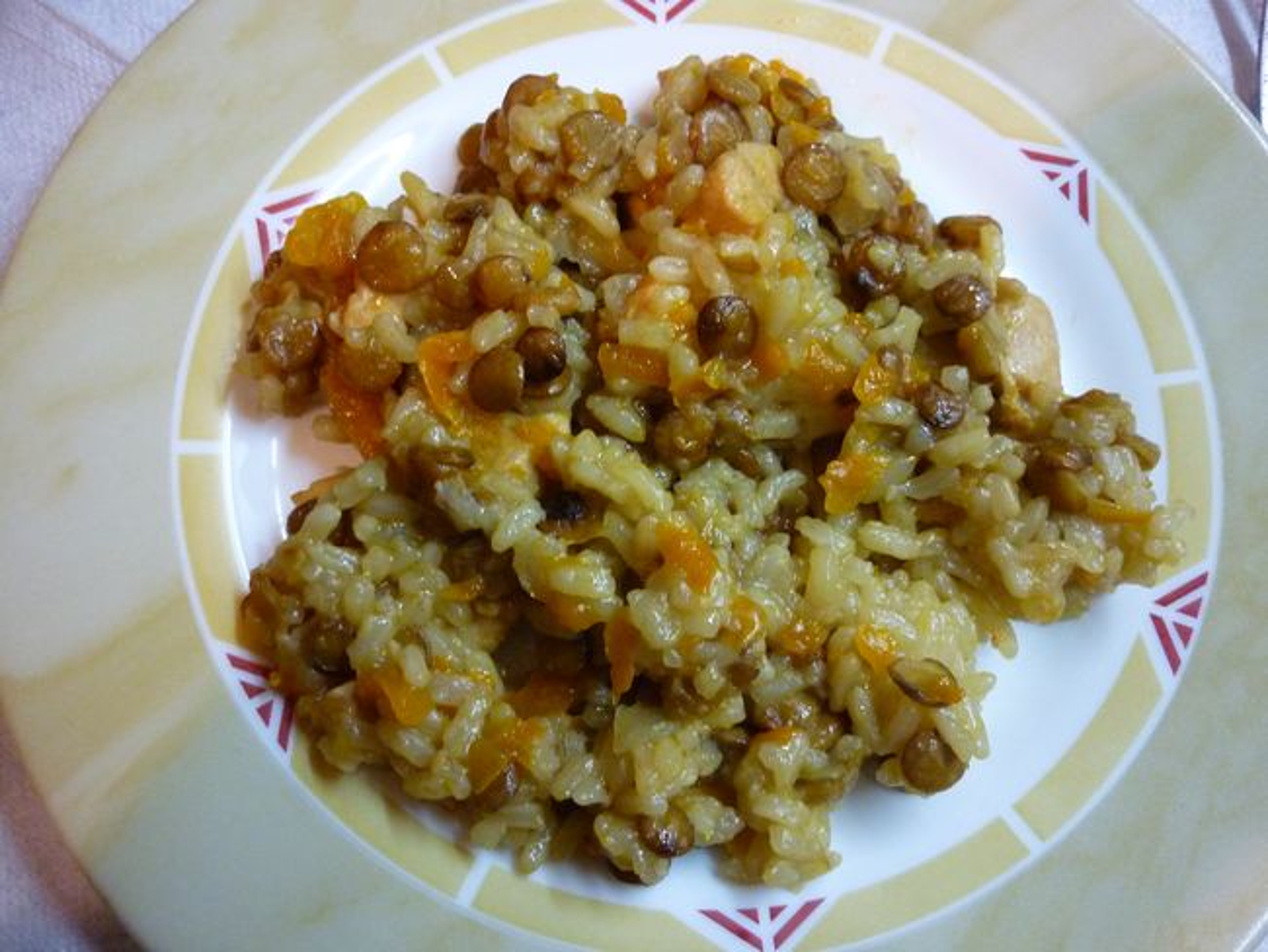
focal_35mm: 33
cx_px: 634
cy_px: 476
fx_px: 1209
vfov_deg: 43.0
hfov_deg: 55.3
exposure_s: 1/30
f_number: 2.8
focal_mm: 5.5
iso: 400
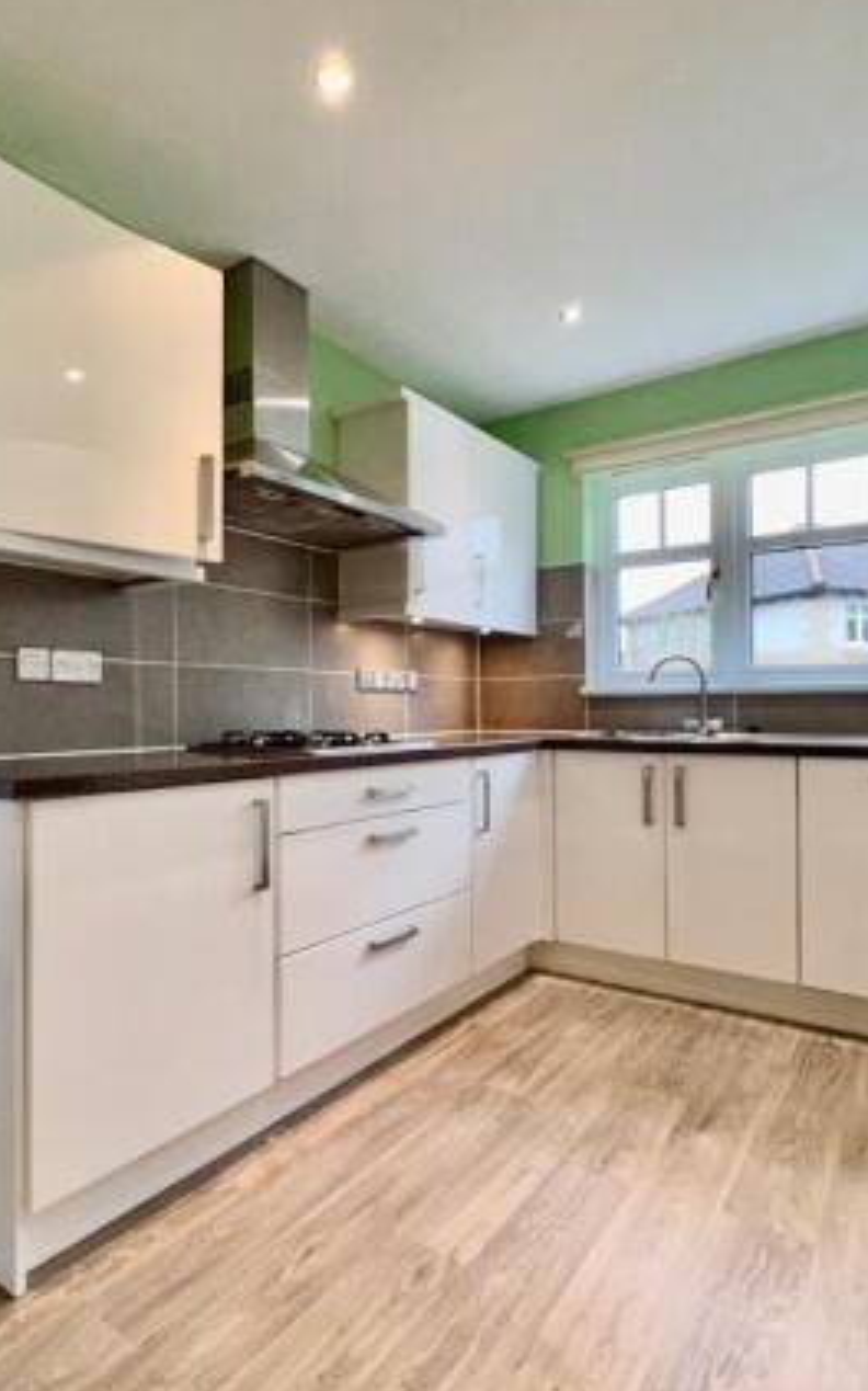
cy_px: 699
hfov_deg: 61.8
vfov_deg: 88.0
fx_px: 720
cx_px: 360
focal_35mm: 19
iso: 160
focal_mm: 1.57
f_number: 1.8
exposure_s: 1/100
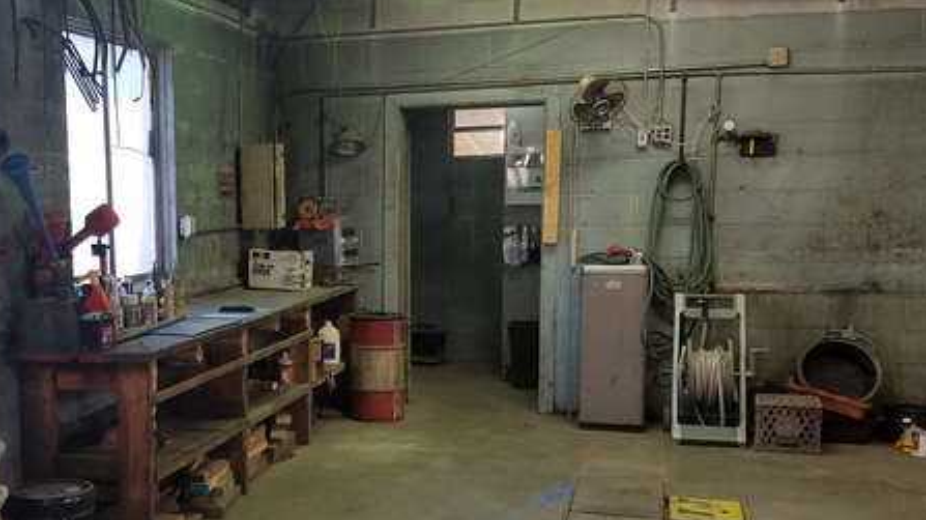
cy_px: 334
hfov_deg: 41.4
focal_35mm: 49
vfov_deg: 24.3
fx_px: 1203
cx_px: 281
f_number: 1.7
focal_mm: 4.2
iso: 80
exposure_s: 1/120
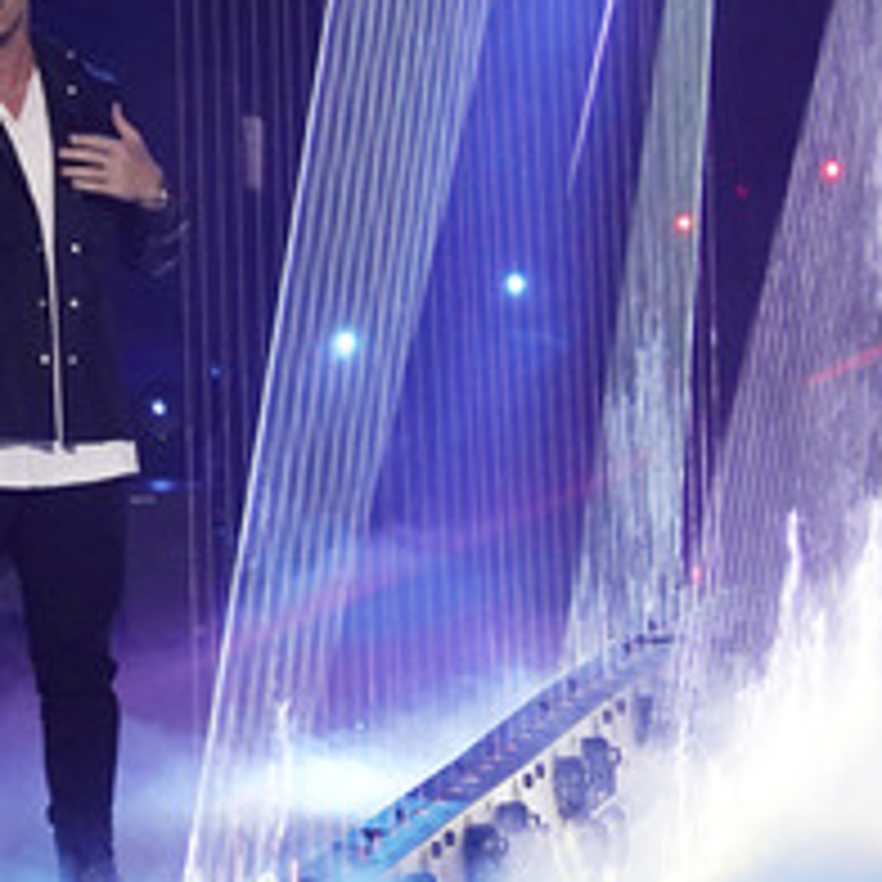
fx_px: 14990
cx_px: 677
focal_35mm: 520
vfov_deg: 3.4
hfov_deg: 3.4
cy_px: 252
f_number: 5.6
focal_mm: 266
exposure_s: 1/160
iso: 4000
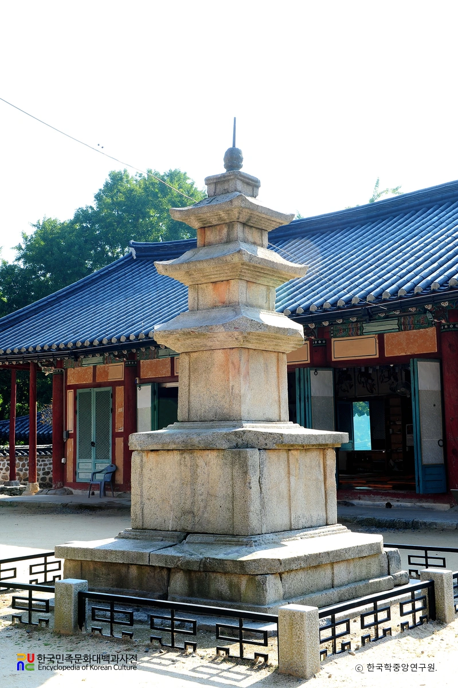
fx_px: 917
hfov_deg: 28.1
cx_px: 229
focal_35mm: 48
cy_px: 344
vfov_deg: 41.1
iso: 200
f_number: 22
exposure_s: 1/15
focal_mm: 48
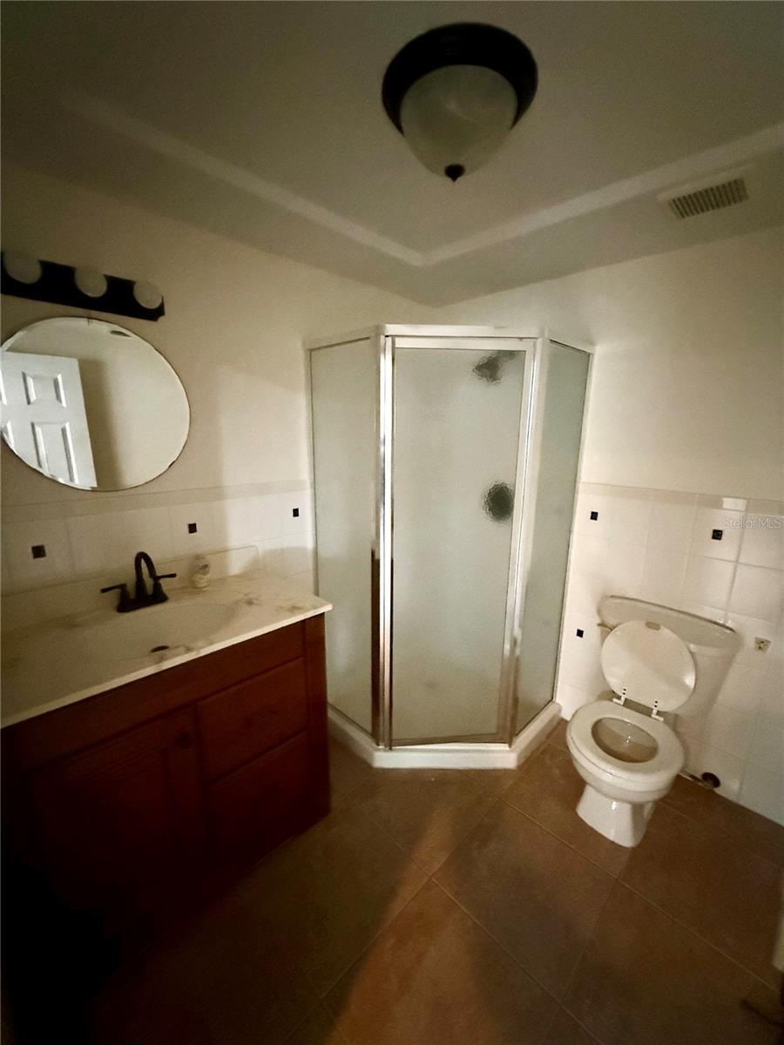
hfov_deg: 85.7
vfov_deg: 102.1
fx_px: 423
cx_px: 392
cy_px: 522
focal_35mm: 14
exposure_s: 1/30
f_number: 2.2
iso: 2000
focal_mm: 2.22
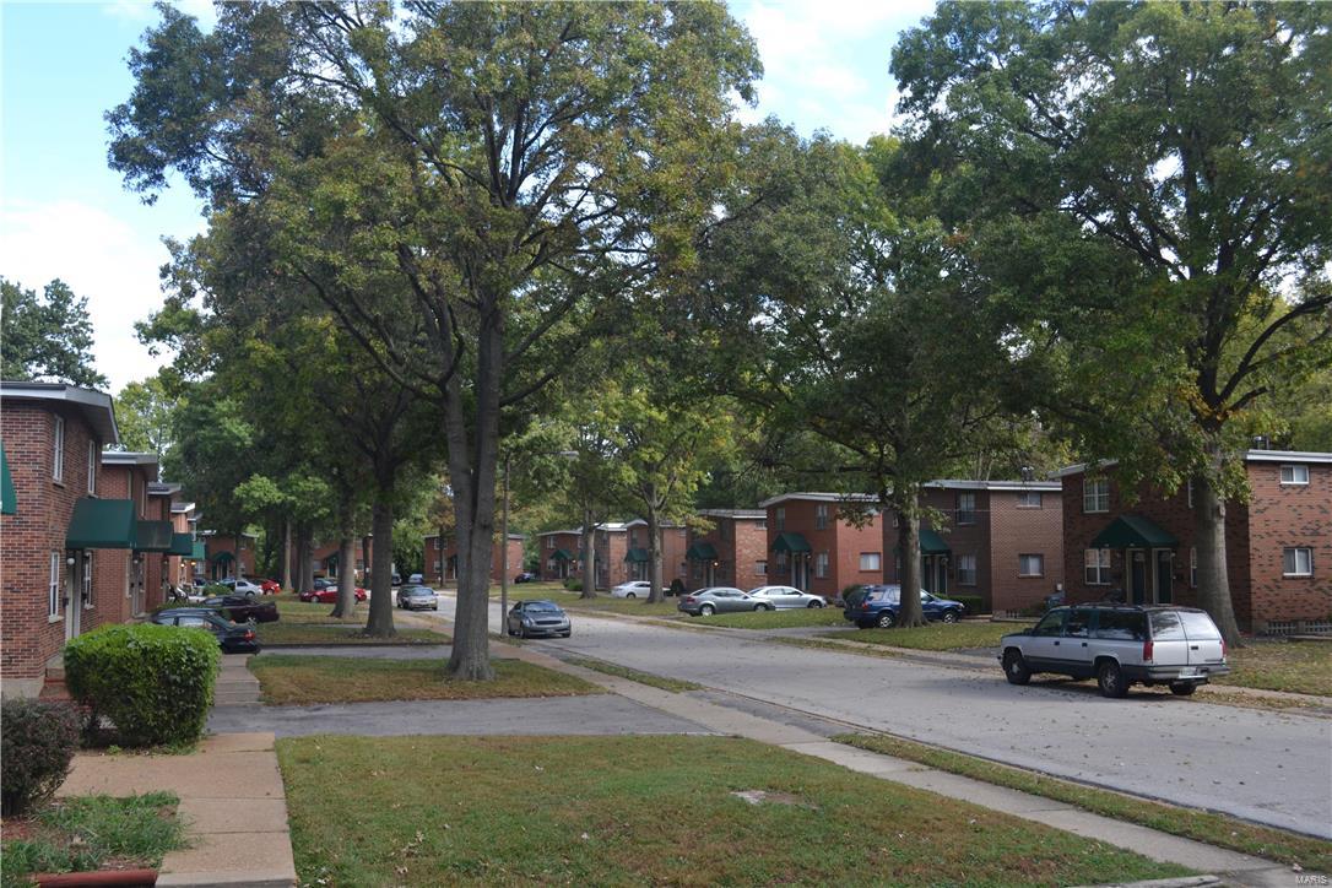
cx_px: 666
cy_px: 444
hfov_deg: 53.1
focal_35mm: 36
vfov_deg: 36.9
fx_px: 1332
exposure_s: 1/125
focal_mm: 24
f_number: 5.6
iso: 125
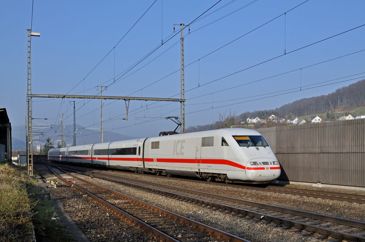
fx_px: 486
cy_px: 121
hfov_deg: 41.2
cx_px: 182
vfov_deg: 28.0
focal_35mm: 48
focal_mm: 32
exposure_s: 1/1000
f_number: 6.3
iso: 250
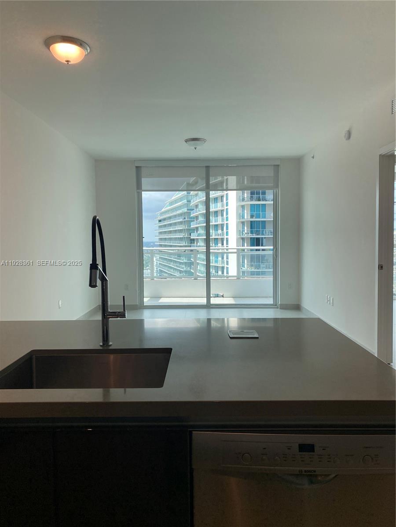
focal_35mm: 26
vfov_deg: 67.3
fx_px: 397
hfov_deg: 53.1
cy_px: 264
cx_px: 198
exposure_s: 1/369
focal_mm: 4.25
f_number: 1.8
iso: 32
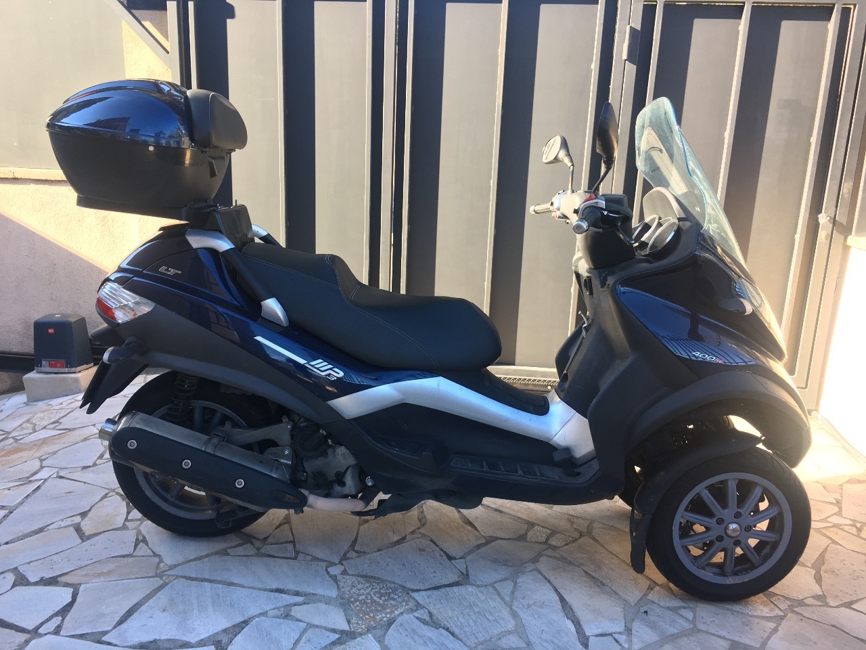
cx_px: 433
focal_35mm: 29
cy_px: 325
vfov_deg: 48.2
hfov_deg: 61.7
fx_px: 726
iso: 25
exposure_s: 1/100
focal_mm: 4.15
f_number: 2.2
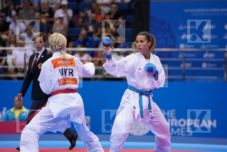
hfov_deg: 10.3
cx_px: 114
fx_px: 1261
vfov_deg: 6.9
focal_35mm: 200
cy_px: 76
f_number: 2.8
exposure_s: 1/1000
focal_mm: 200
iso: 1250
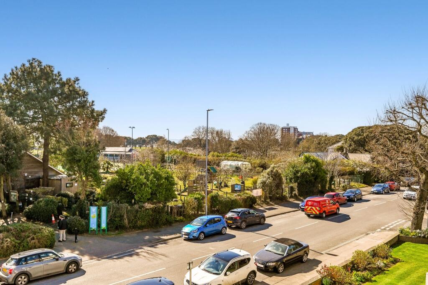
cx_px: 214
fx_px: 357
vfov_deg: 43.6
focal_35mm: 30
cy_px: 142
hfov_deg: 61.9
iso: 400
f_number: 10
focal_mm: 30
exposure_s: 1/1250
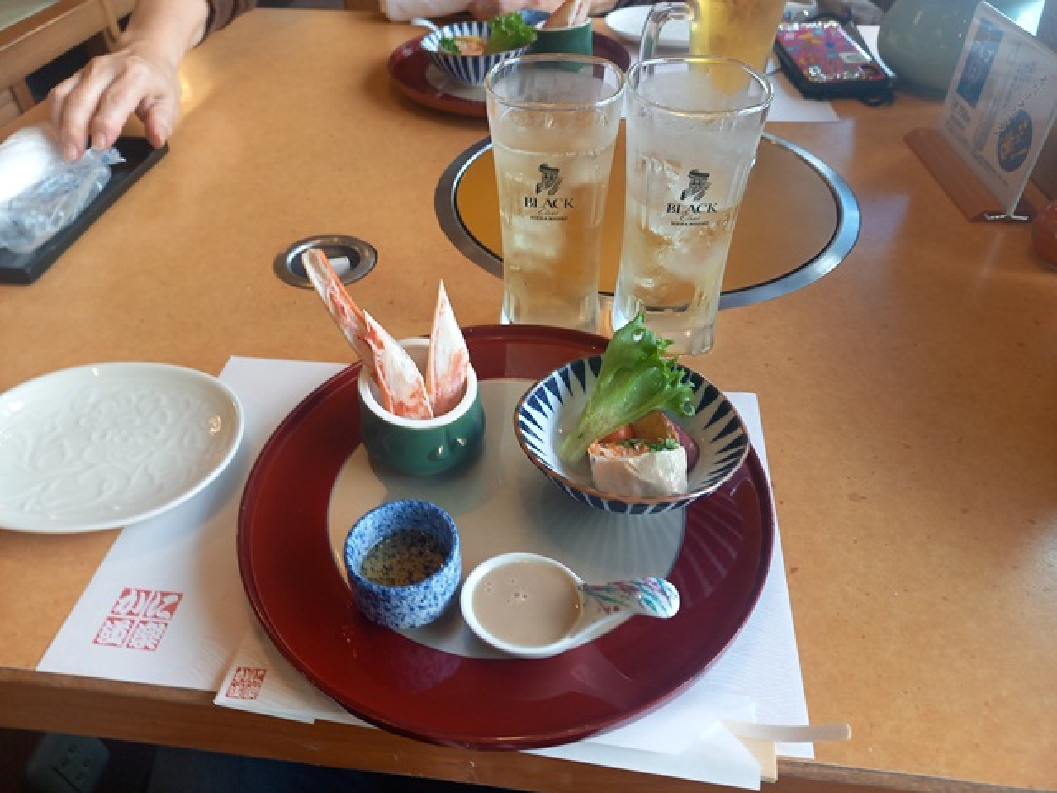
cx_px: 528
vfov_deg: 54.9
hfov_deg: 69.4
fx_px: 763
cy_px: 396
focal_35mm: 25
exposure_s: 1/60
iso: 100
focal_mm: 4.65
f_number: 1.8
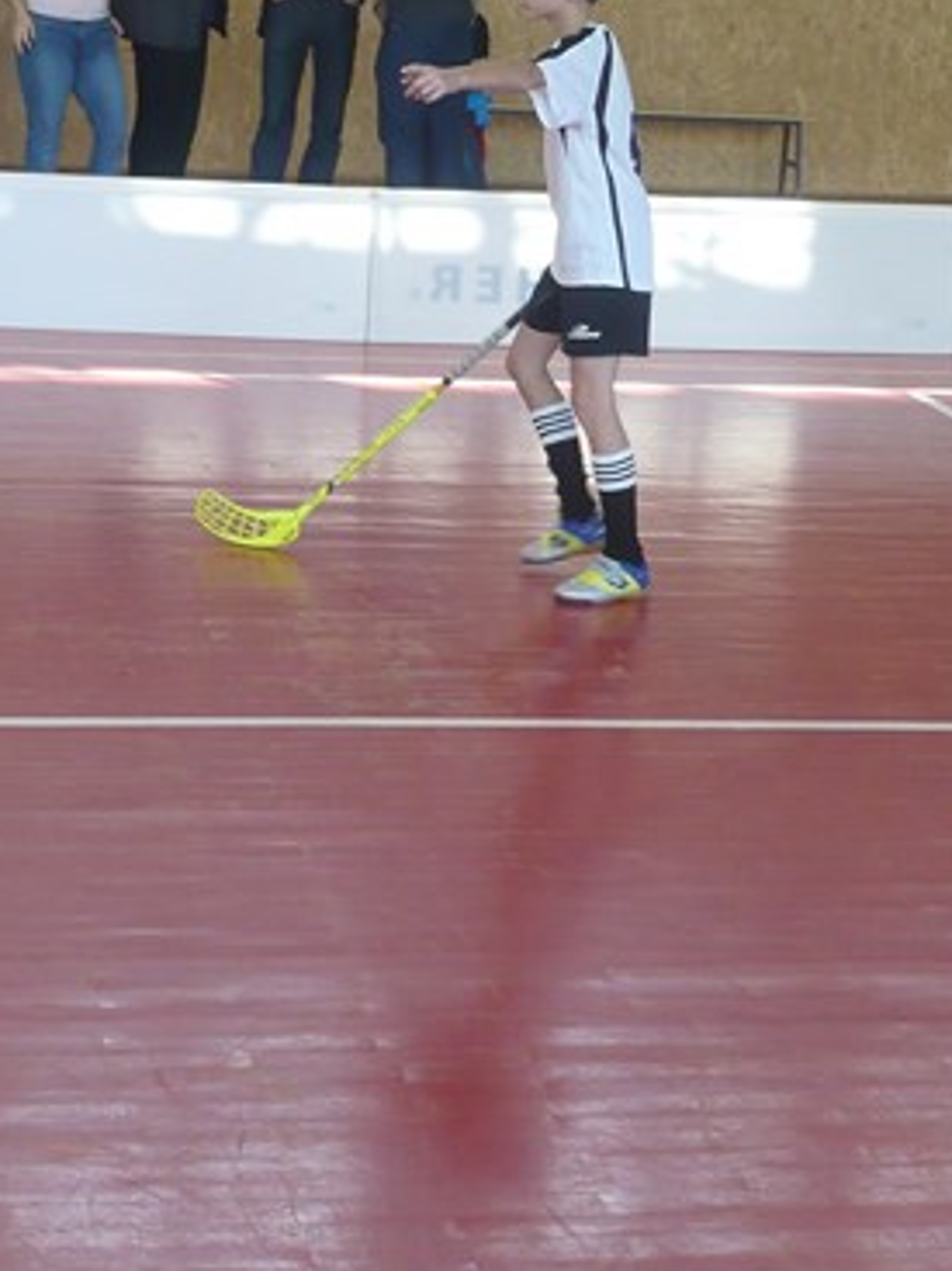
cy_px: 481
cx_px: 478
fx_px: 3265
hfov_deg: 16.6
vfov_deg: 22.0
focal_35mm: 89
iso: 200
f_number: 3.4
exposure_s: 1/60
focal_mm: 8.3
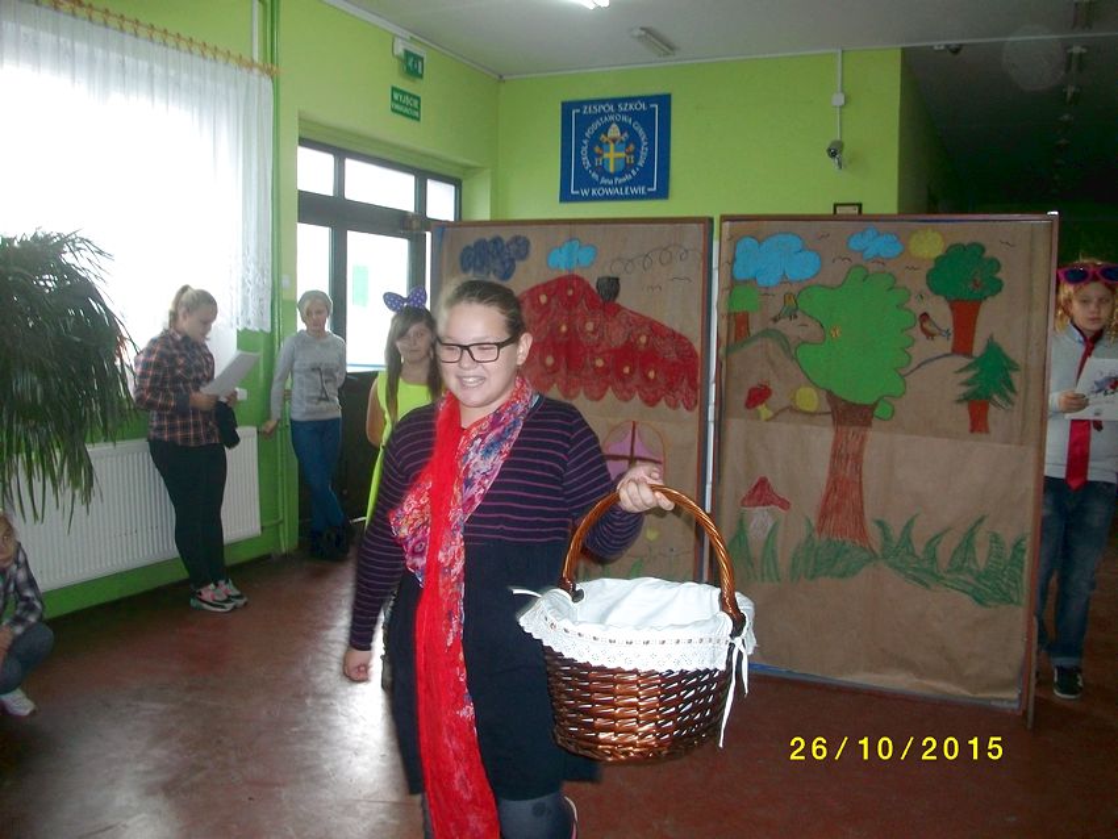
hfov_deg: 56.8
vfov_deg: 44.2
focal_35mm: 32
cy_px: 420
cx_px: 559
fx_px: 1034
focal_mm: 5.7
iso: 148
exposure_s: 1/40
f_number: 2.9
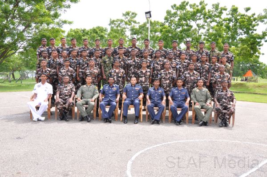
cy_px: 88
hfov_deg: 51.4
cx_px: 134
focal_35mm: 38
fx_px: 278
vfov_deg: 35.4
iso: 200
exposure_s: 1/60
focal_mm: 25
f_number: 11
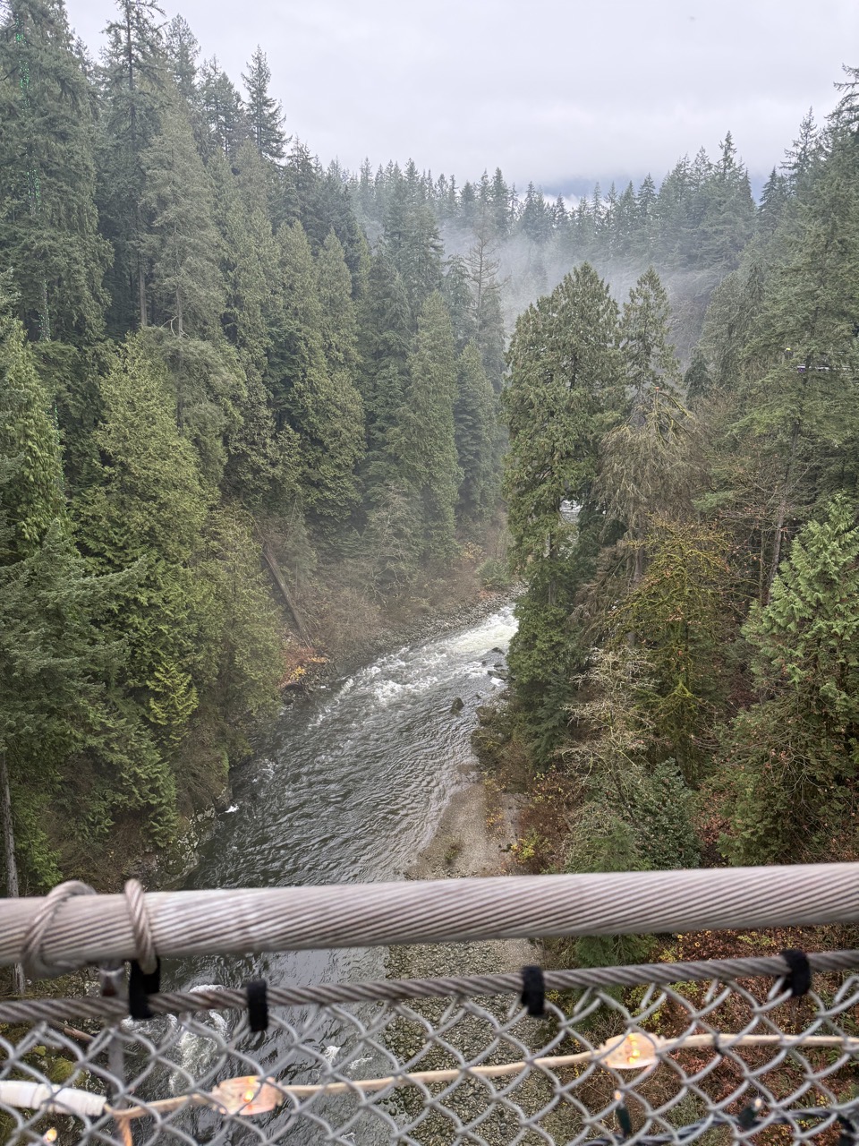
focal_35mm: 24
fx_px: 794
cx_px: 430
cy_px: 573
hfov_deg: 56.8
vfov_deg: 71.6
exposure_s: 1/230
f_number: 1.78
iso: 160
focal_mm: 6.76
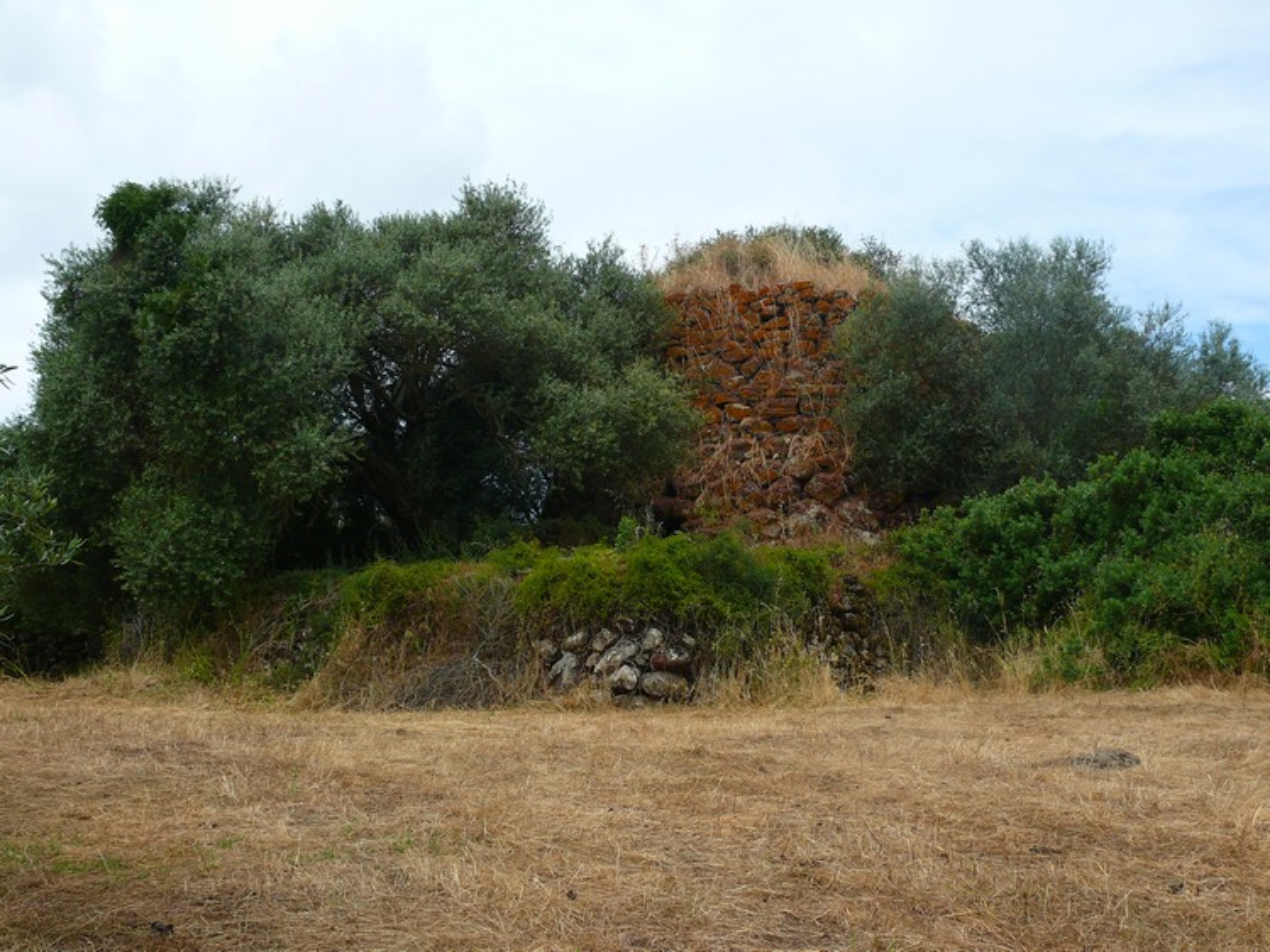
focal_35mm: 39
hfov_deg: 47.9
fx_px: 1430
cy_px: 476
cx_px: 635
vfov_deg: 36.8
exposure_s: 1/200
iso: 100
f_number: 4.5
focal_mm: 8.3
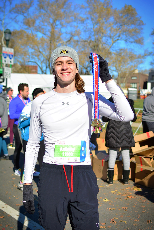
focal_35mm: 52
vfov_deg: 37.8
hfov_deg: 25.8
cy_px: 115
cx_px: 77
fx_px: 336
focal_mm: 35
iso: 250
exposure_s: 1/4000
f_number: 3.2
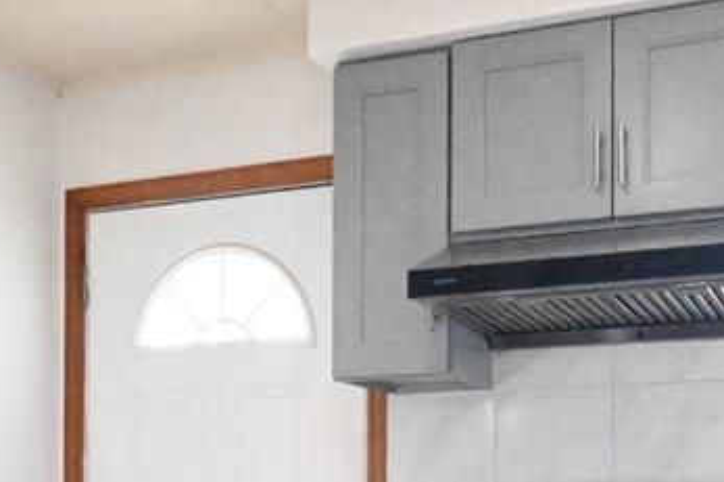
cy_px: 541
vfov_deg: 22.7
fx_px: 1126
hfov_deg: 35.5
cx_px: 434
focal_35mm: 56
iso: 25600
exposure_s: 1/8000
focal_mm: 13
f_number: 1.6
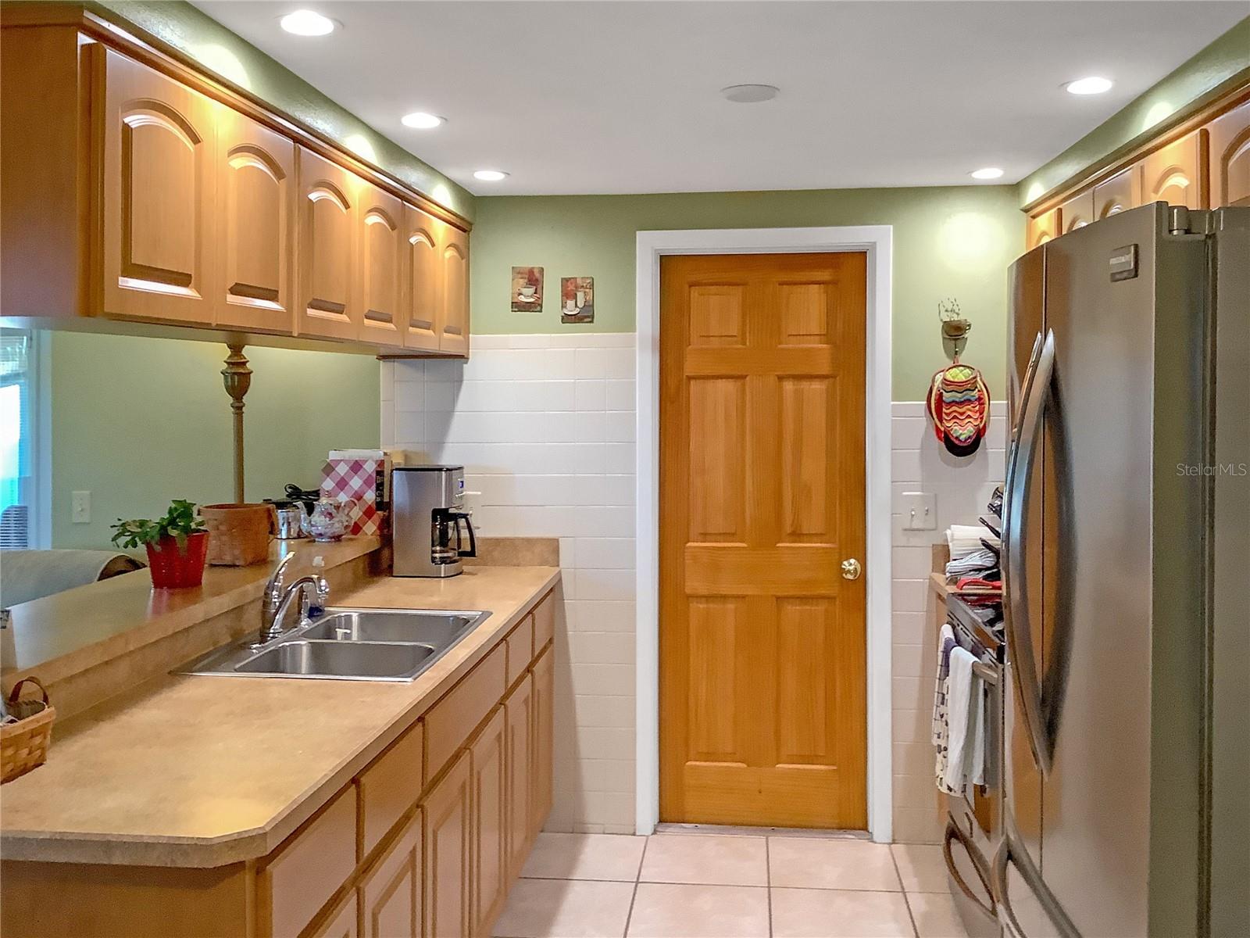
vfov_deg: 45.4
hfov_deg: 58.4
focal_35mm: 31
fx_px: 1119
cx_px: 625
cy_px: 469
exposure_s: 1/60
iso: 160
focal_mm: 3.3
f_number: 2.4
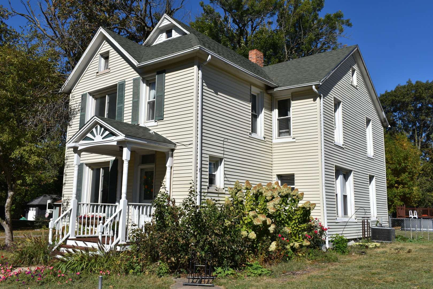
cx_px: 216
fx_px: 397
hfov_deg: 57.2
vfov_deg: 40.0
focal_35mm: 33
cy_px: 144
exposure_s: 1/320
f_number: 9
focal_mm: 22
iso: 100
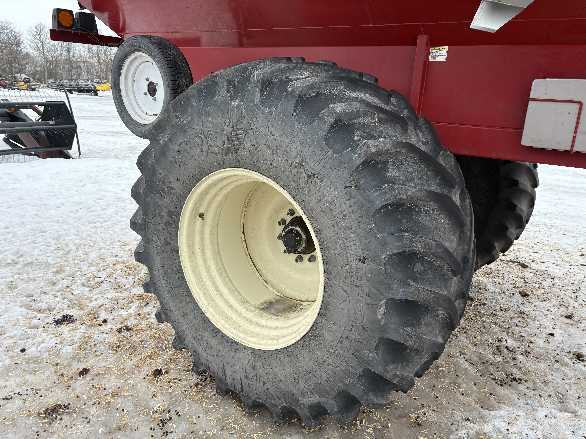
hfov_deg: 67.3
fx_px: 440
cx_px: 293
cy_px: 220
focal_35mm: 26
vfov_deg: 53.1
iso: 50
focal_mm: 5.96
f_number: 1.6
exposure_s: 1/973
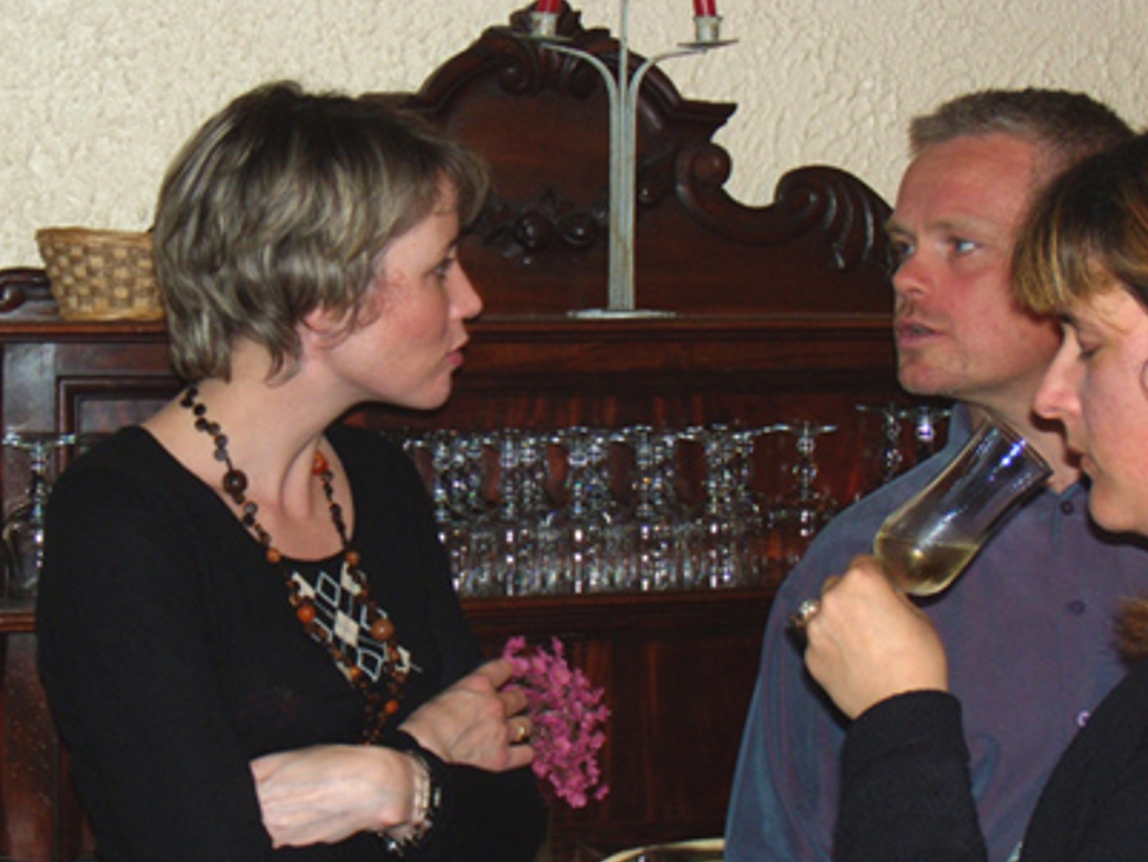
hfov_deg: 28.5
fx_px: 2256
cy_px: 474
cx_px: 492
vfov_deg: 21.6
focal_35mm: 68
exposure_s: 1/30
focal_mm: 10.4
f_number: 4
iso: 200
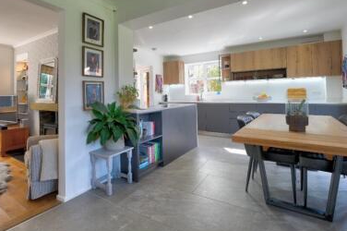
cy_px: 94
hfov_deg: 86.6
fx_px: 183
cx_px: 153
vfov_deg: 63.9
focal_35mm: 19
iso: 160
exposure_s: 1/26
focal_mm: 10
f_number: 4
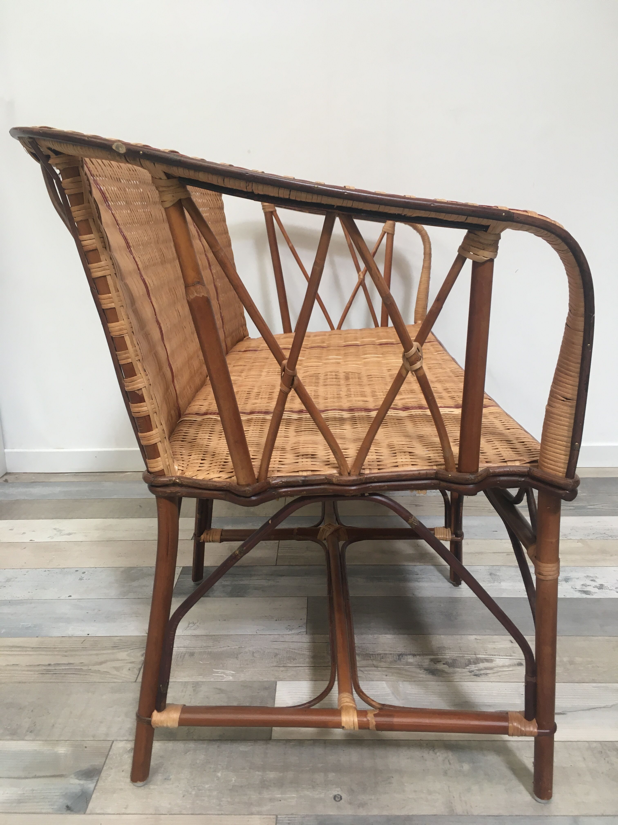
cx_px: 309
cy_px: 412
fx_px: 690
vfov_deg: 61.7
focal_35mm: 29
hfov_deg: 48.2
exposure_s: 1/33
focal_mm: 4.15
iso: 64
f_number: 2.2
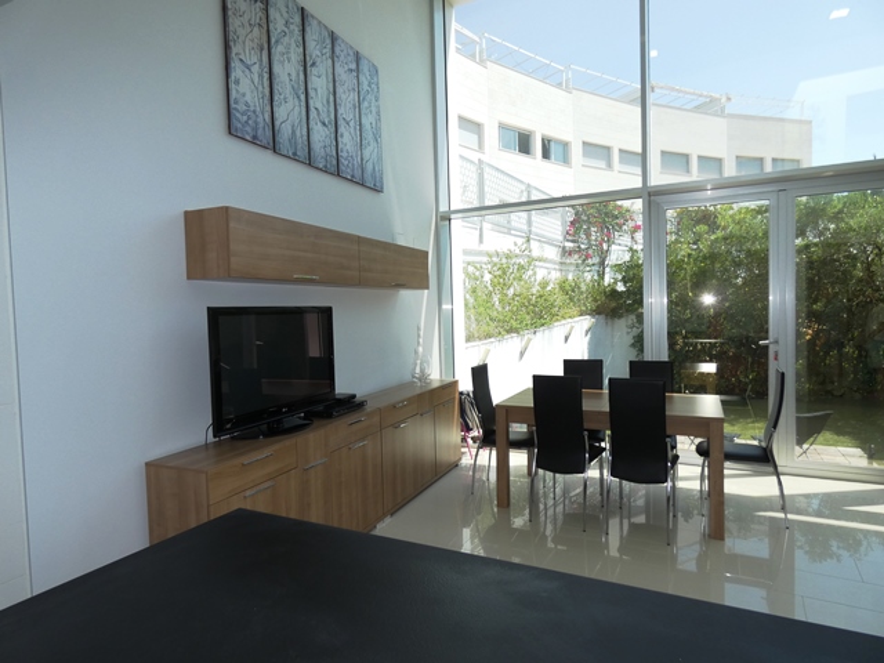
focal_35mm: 20
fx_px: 511
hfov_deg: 81.7
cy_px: 332
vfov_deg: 66.0
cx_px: 442
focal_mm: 3.6
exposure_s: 1/200
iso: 80
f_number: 2.8
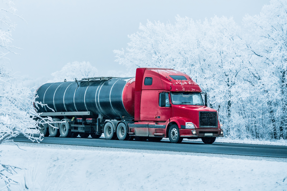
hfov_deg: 19.6
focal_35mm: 104
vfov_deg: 13.2
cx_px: 144
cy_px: 96
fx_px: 829
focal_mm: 104
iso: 800
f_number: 4.5
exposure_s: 1/6400
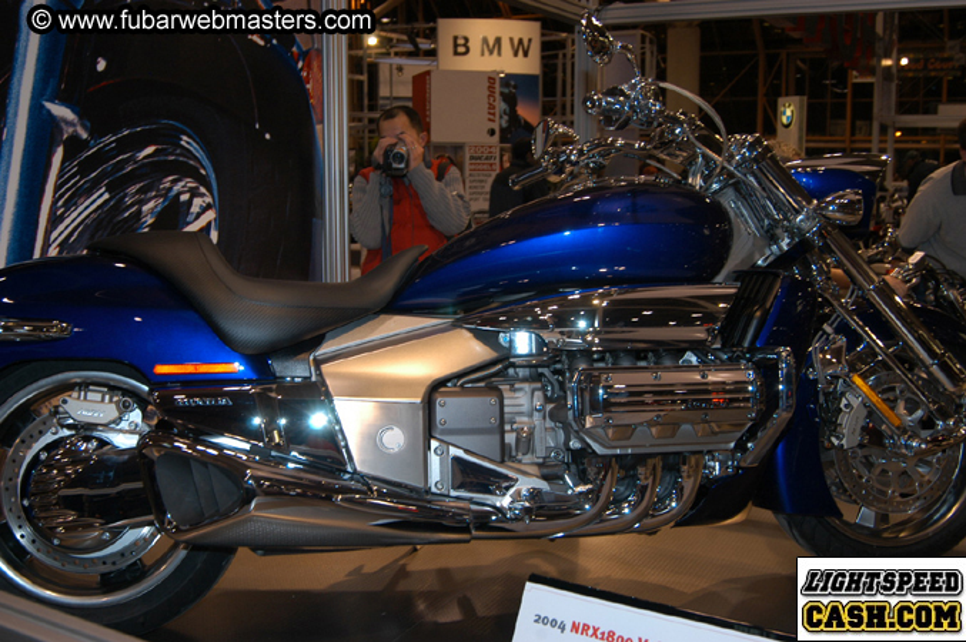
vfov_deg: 36.8
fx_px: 965
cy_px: 321
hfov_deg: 53.2
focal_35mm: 36
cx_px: 483
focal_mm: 24
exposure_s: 1/60
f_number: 5
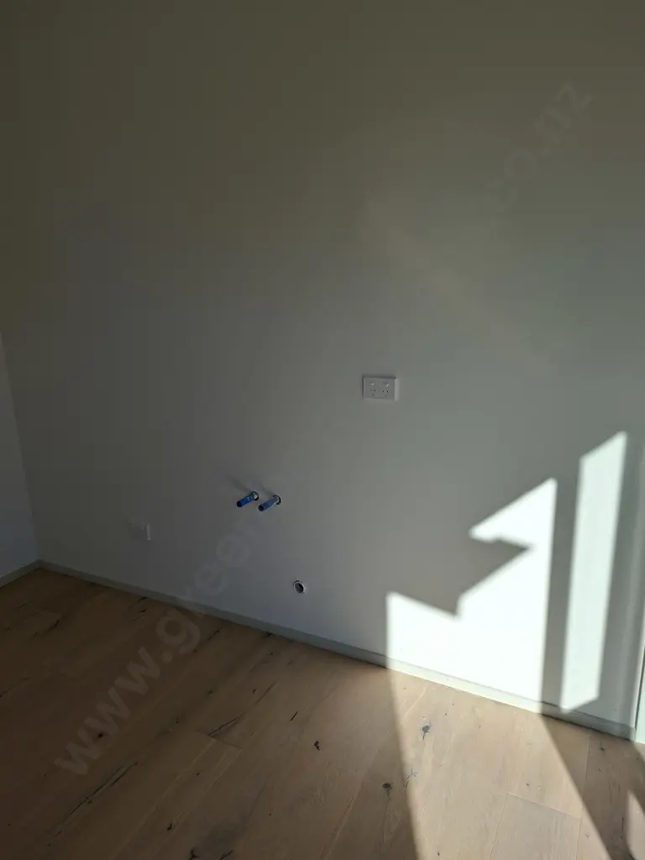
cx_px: 322
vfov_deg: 73.9
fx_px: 571
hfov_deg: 58.9
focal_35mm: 23
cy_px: 430
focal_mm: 5.54
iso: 50
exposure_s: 1/1799
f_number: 1.8
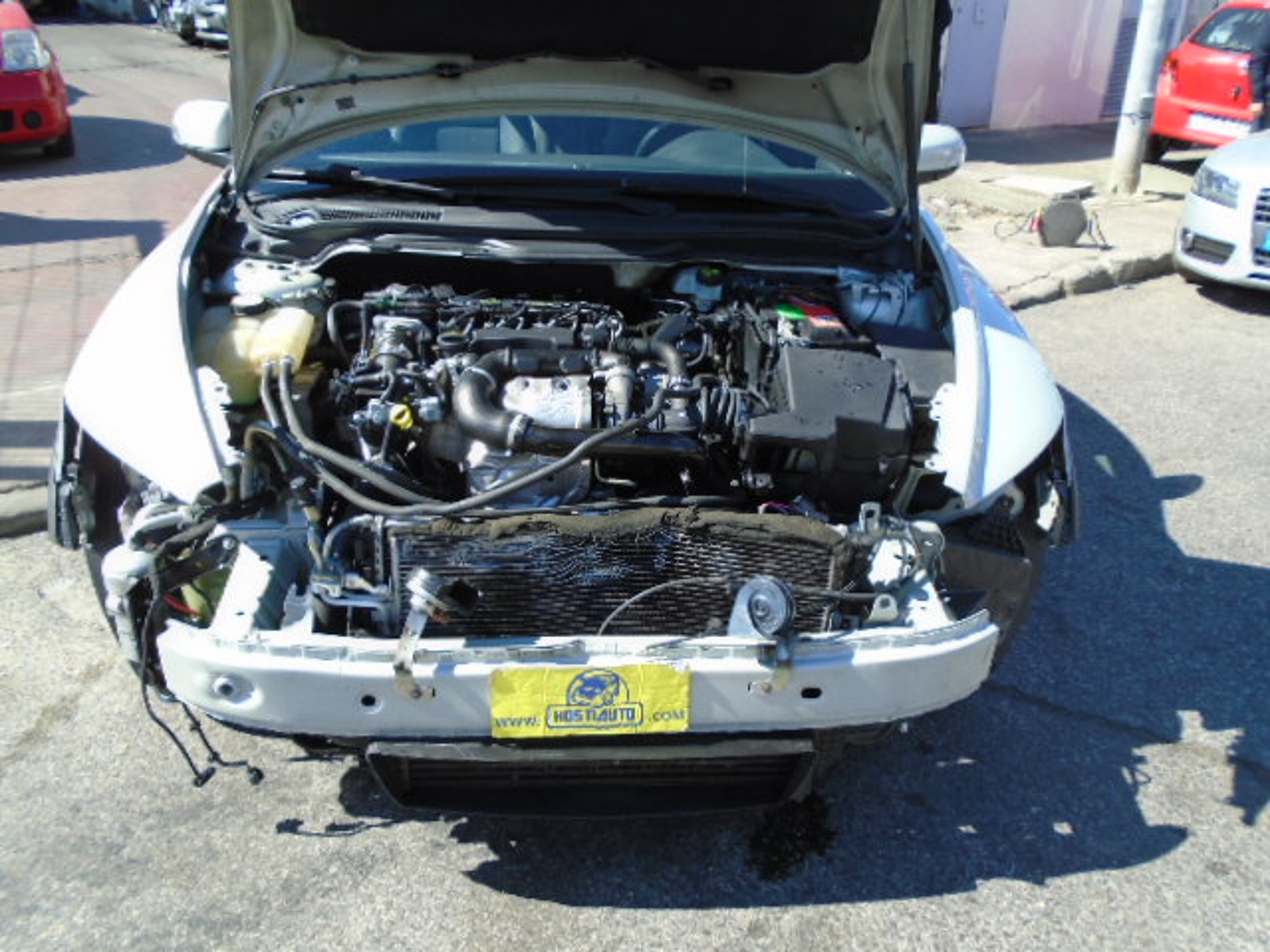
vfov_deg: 53.1
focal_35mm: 26
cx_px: 635
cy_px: 476
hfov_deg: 67.3
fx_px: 954
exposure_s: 1/400
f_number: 3.2
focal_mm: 4.6
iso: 100
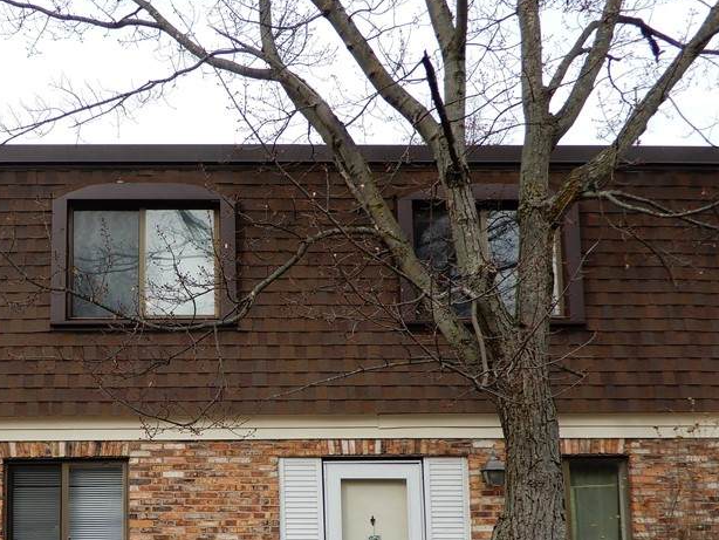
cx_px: 177
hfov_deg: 37.2
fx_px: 1039
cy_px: 397
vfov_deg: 28.7
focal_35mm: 50
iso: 80
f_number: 3.5
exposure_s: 1/320
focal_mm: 5.4
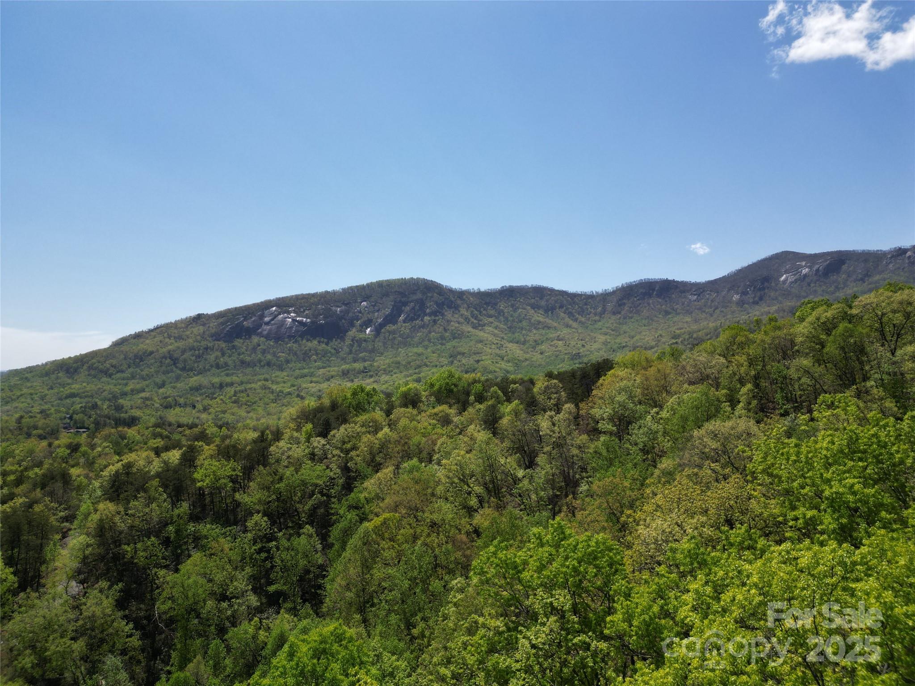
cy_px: 343
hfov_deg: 71.6
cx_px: 458
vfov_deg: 56.8
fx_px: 634
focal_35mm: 24
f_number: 1.7
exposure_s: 1/3200
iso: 100
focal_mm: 6.72
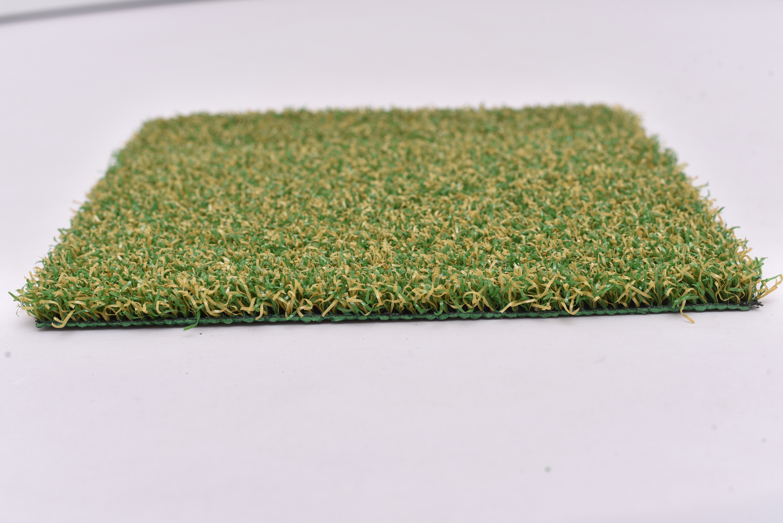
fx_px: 1088
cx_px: 392
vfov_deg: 27.0
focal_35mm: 50
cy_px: 262
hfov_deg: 39.6
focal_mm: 50
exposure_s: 1/100
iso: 100
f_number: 8
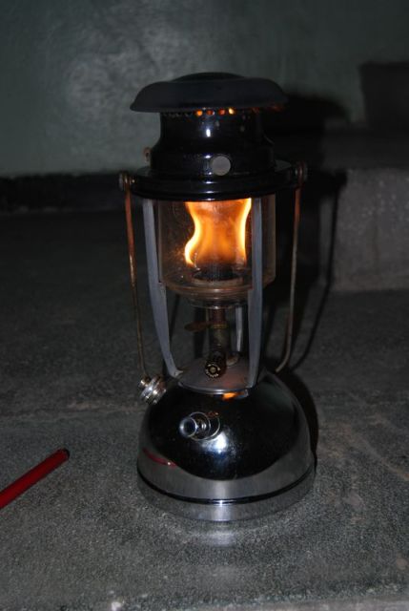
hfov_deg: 29.0
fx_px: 789
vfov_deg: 42.3
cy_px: 306
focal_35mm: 46
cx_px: 204
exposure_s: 1/60
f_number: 4.5
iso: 200
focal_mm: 31
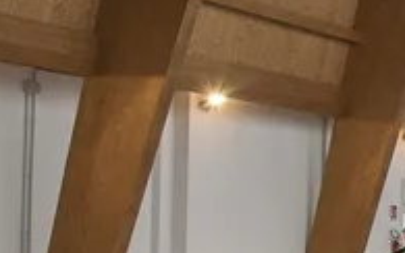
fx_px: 1082
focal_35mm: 98
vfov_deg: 13.2
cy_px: -5
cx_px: 916
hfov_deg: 15.0
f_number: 10
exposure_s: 1/20
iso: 200
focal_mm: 14
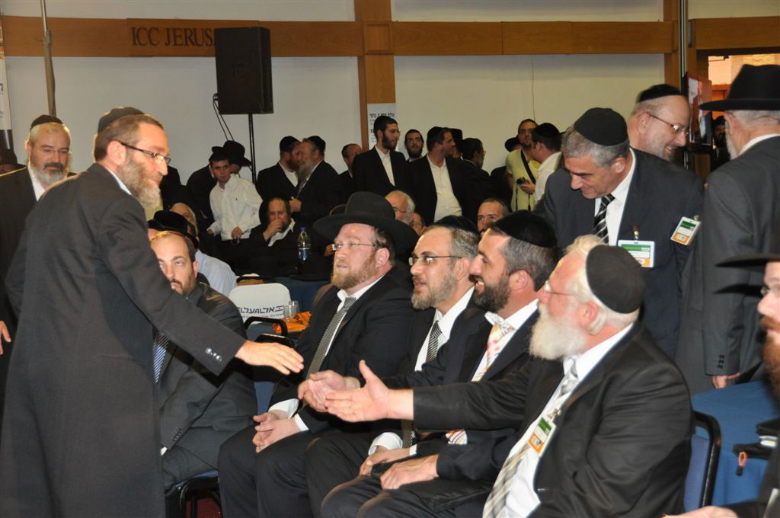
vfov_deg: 21.5
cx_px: 390
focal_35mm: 63
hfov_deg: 31.9
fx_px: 1363
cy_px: 259
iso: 800
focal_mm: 42
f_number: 4.5
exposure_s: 1/60
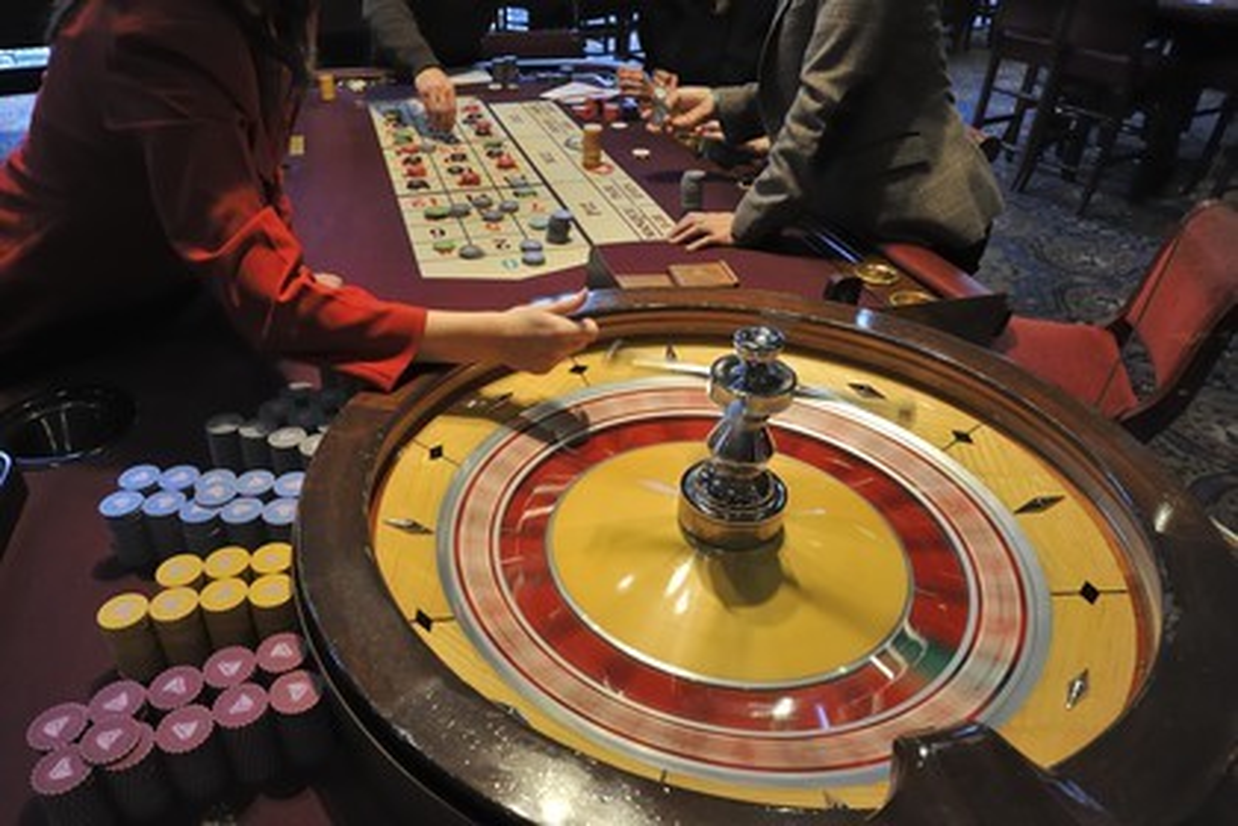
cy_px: 413
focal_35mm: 21
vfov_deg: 59.5
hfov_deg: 81.2
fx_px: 722
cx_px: 619
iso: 800
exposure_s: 1/10
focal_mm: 21
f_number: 7.1
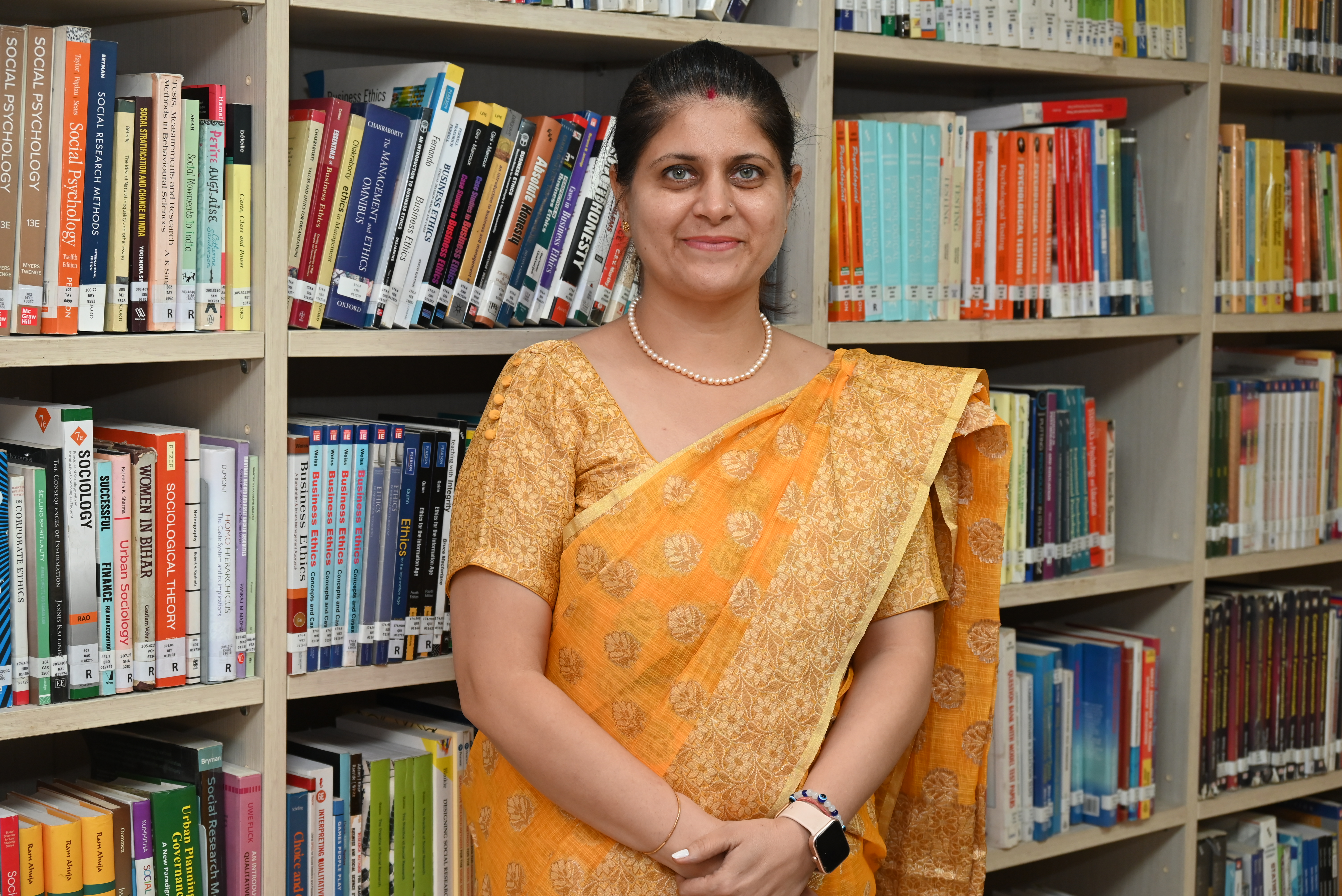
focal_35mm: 63
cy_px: 448
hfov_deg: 31.9
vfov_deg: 21.6
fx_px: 2349
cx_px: 671
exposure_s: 1/60
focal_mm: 63
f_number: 6
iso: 1000
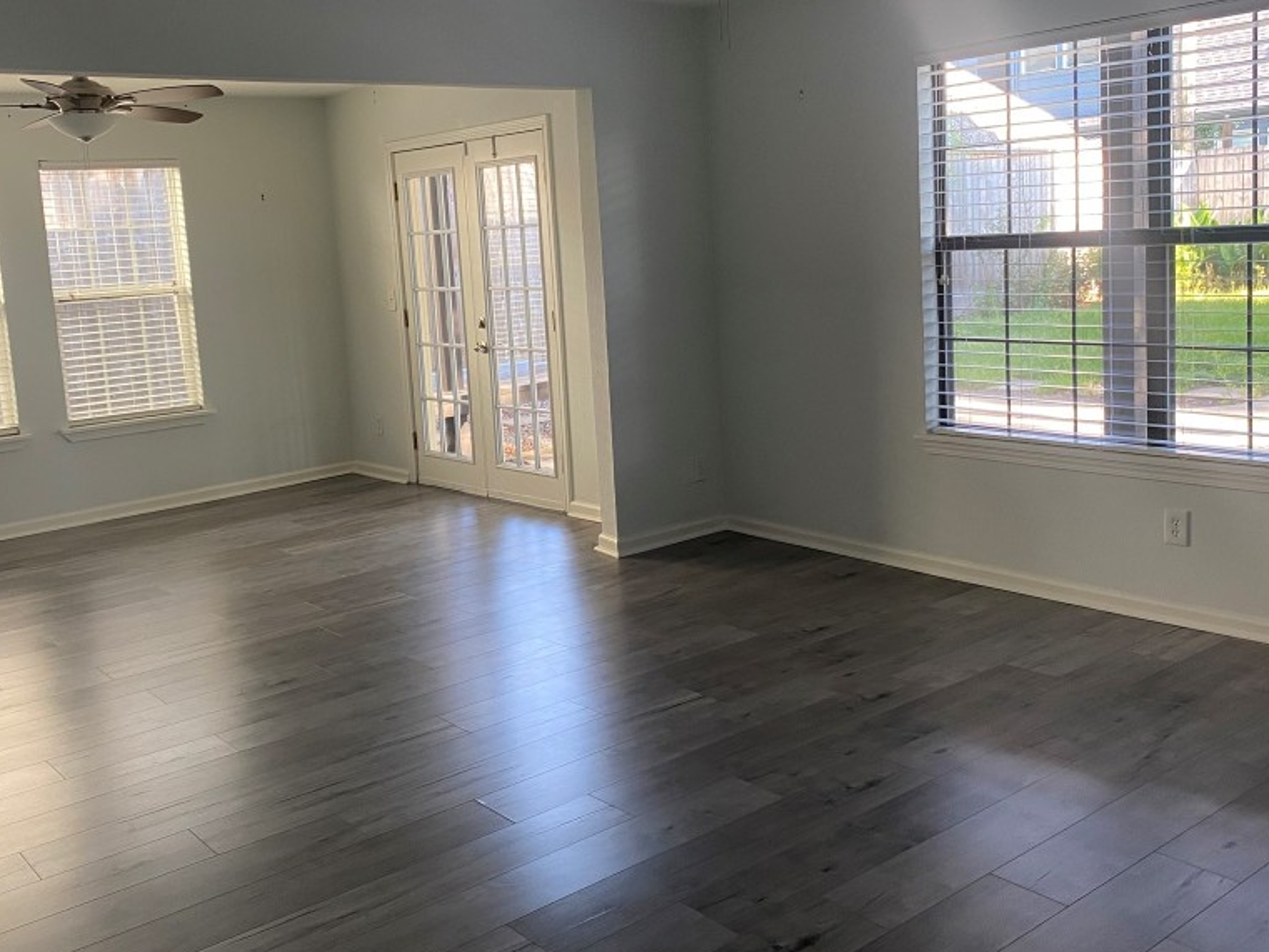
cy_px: 387
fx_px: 1283
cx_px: 622
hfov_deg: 52.6
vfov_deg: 40.6
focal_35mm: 35
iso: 125
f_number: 1.8
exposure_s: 1/85
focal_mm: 4.25
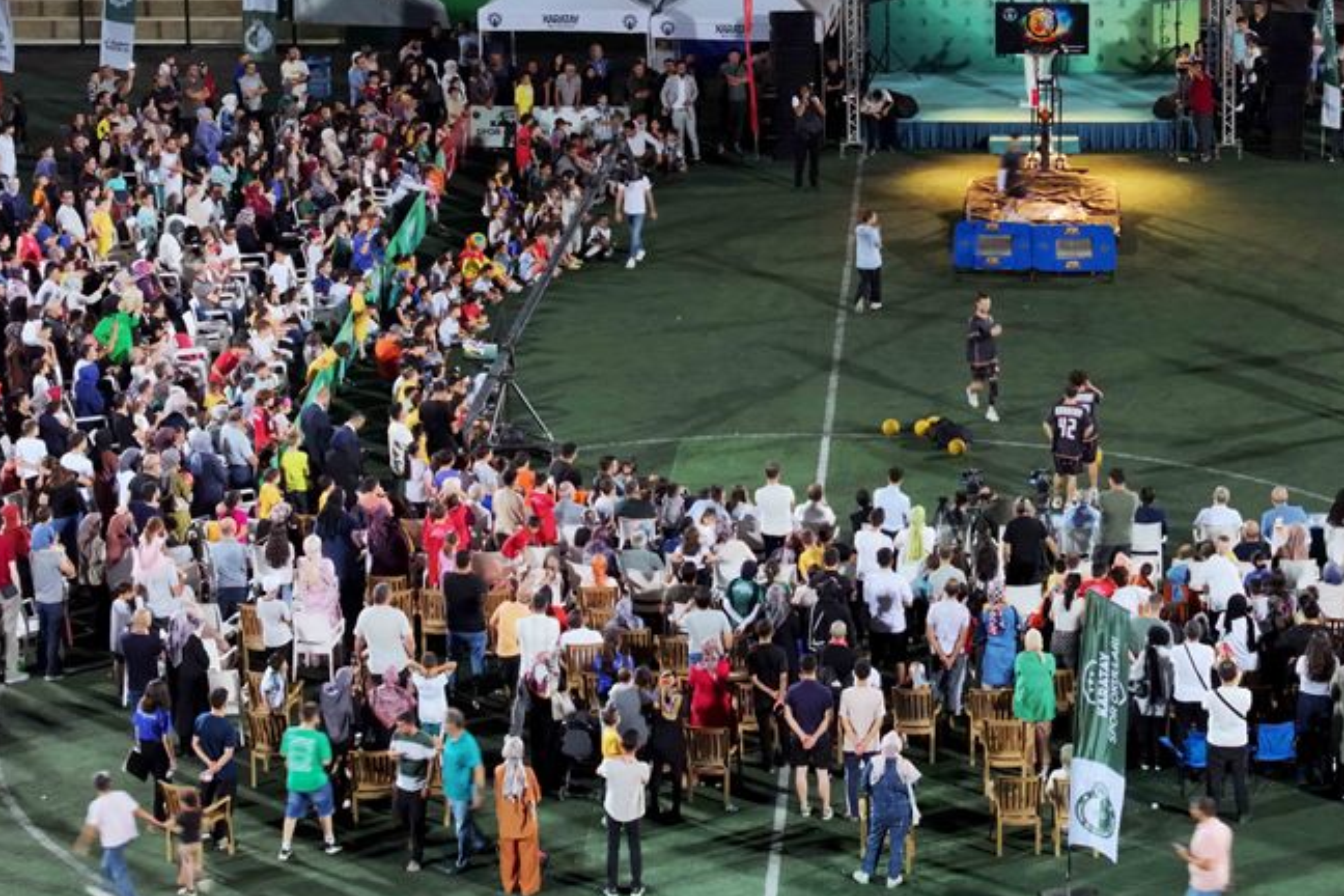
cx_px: 1023
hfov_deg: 17.7
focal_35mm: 115
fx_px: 4293
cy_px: 153
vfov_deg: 11.9
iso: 520
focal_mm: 19.35
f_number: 2.8
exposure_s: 1/15
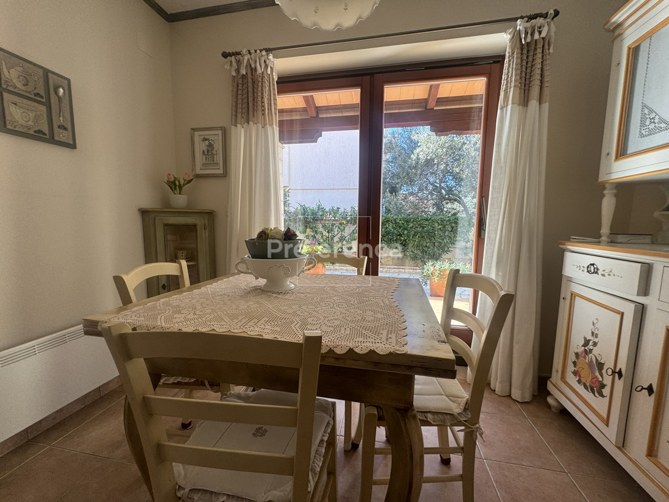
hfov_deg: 102.1
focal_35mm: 14
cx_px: 334
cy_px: 251
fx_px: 271
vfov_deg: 85.7
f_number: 2.2
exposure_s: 1/100
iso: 50
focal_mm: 2.22
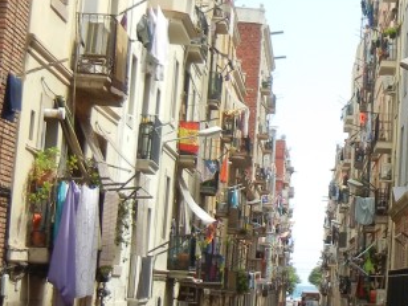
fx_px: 1332
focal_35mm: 113
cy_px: 76
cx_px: 445
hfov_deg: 16.9
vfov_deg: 13.1
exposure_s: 1/520
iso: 160
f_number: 3.6
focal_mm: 6.2
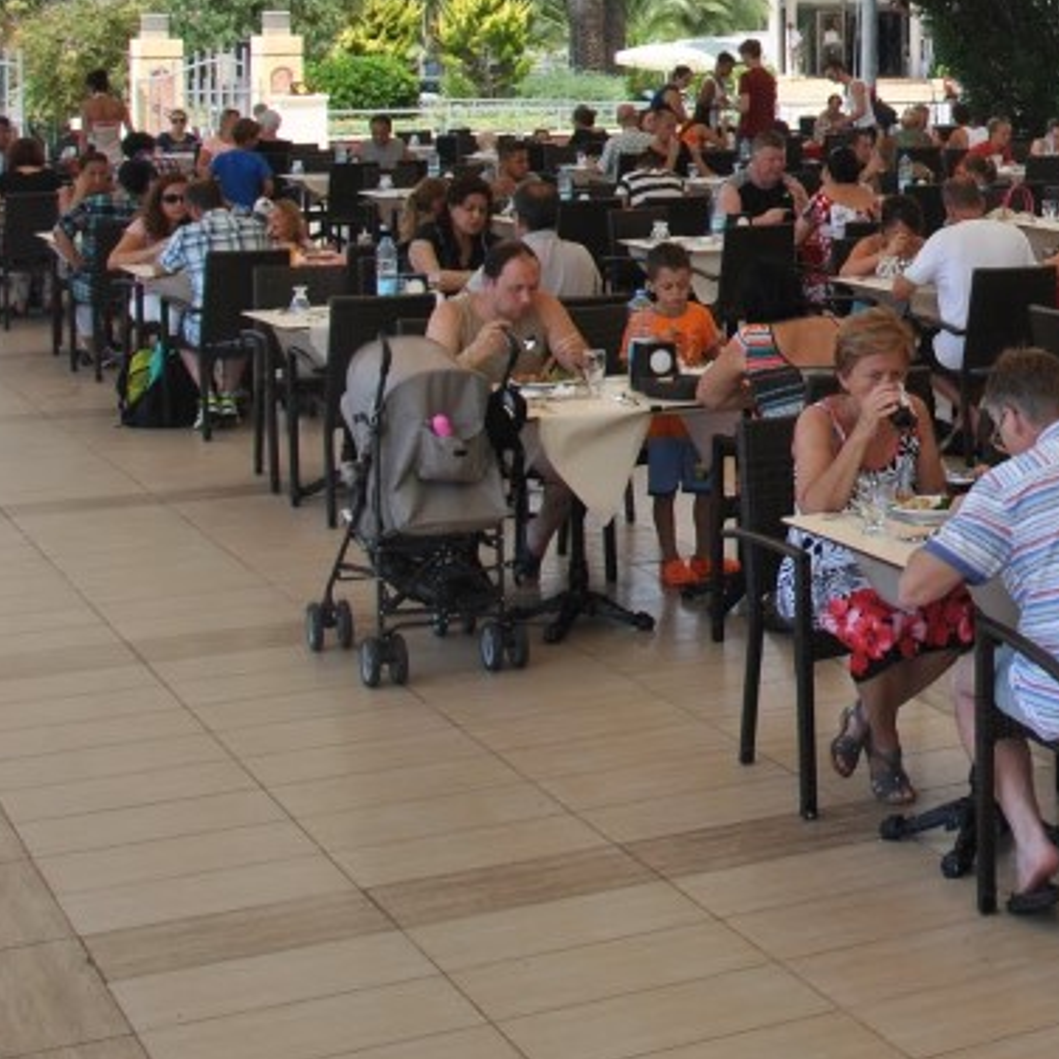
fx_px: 2423
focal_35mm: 70
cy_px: 121
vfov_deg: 24.0
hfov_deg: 22.7
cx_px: 1274
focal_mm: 18
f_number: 7.1
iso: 100
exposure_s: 1/200
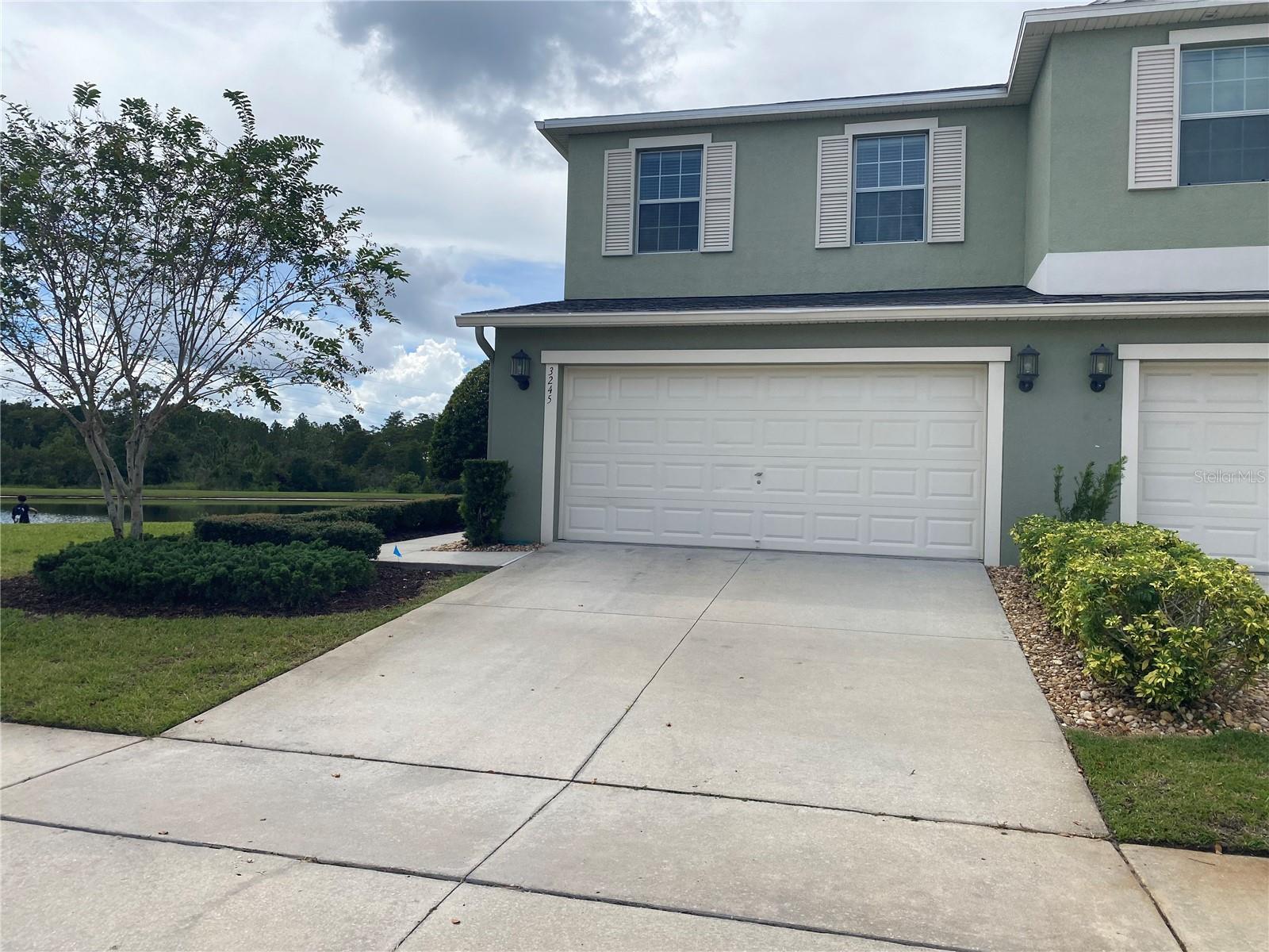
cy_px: 476
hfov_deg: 67.3
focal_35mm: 26
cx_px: 634
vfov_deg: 53.1
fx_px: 953
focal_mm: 4.25
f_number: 1.8
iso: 32
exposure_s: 1/3846
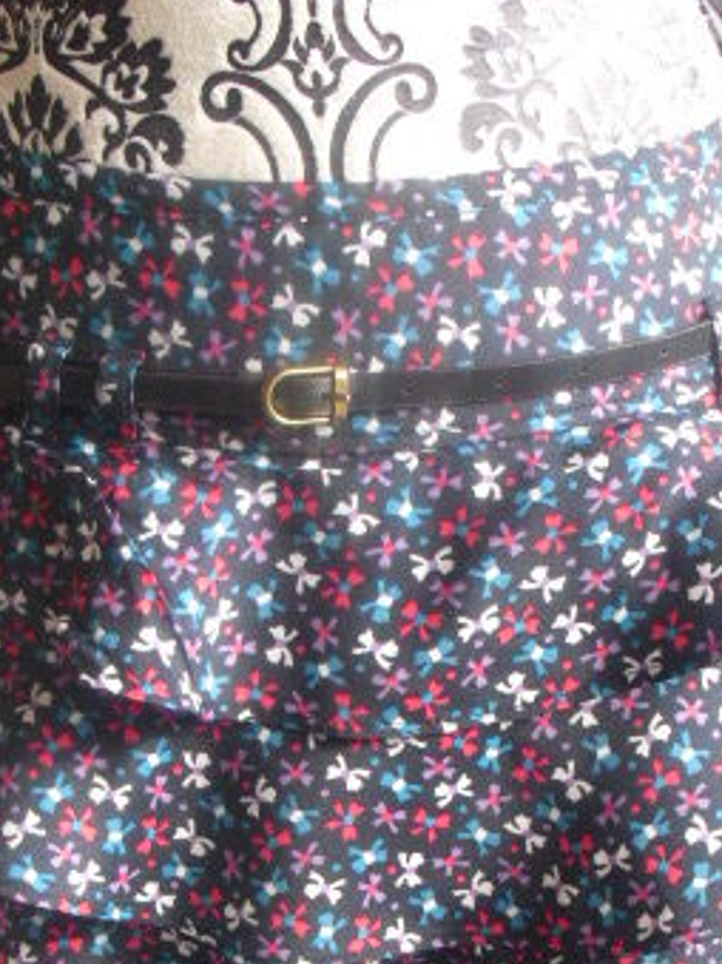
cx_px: 375
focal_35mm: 68
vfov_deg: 27.7
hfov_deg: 21.6
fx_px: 1892
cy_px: 828
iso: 400
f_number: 3.1
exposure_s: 1/80
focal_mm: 6.3
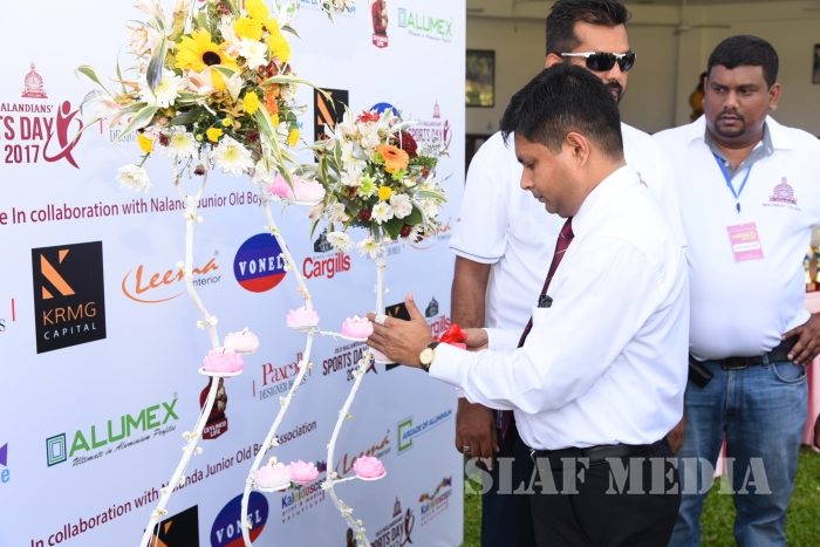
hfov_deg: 44.5
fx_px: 1002
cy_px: 274
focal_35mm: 44
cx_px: 410
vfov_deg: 30.5
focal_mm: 44
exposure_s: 1/125
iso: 250
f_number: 5.6
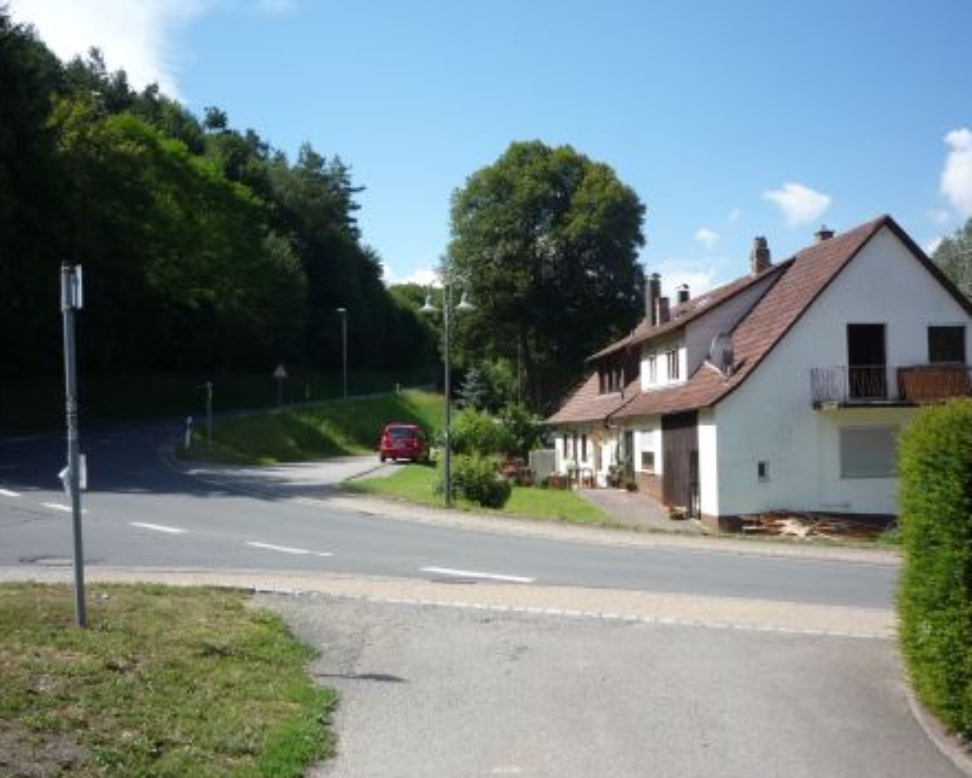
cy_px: 390
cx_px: 496
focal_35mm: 34
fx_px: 978
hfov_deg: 52.8
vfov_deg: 43.4
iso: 100
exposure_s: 1/400
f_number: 4.5
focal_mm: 5.2
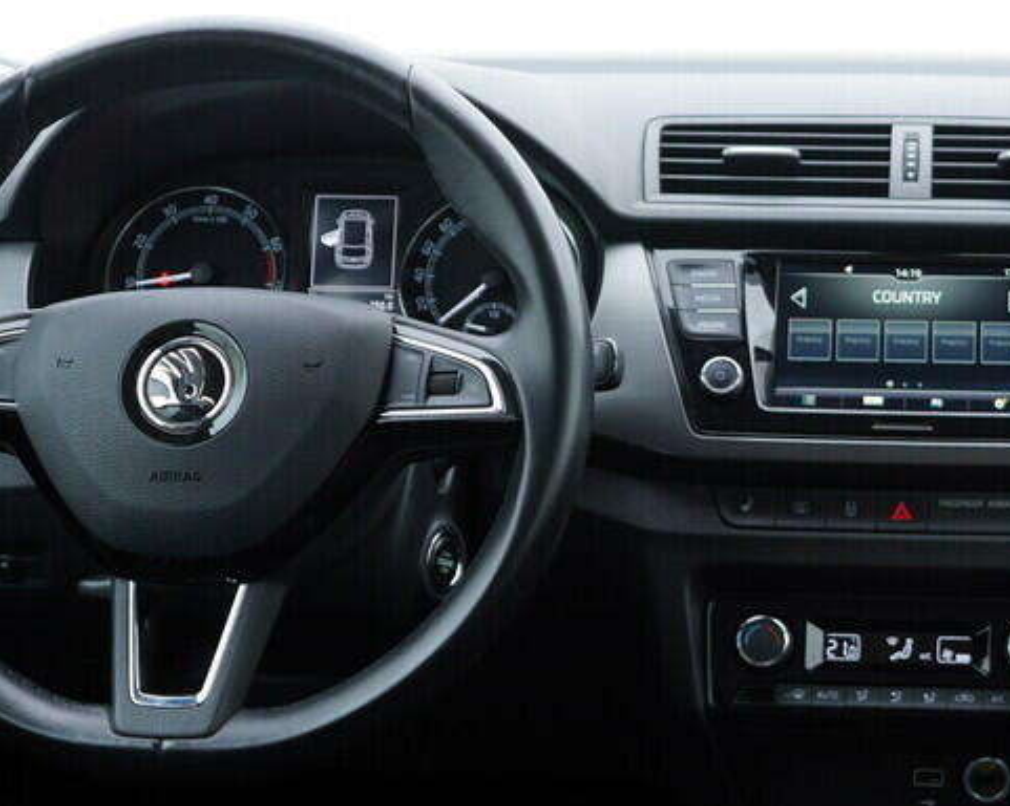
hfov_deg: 25.9
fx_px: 2150
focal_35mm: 72
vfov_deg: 21.2
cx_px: 838
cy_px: 379
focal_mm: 24
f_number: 2.8
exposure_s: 1/40
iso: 160
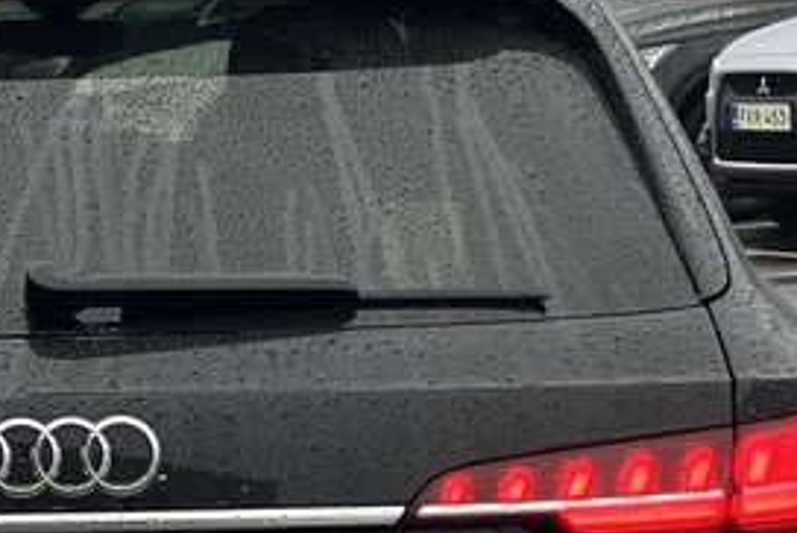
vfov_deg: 8.9
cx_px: 6
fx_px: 3413
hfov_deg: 13.1
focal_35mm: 154
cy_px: 483
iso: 32
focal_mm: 3.99
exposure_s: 1/100
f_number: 1.8
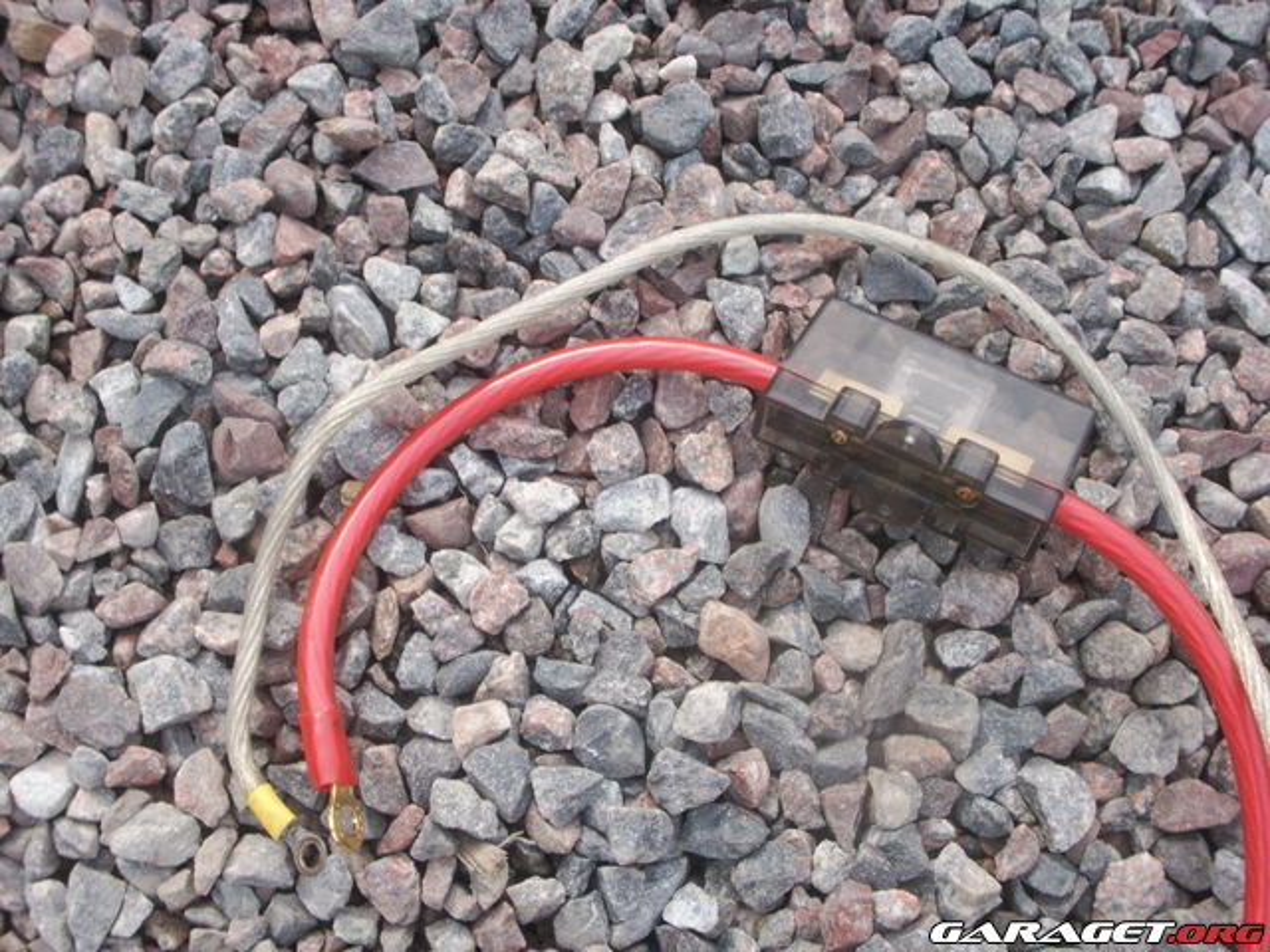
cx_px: 635
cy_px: 476
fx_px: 1357
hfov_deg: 50.1
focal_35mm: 37
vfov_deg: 38.7
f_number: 7.1
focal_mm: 7.7
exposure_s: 1/125
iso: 50
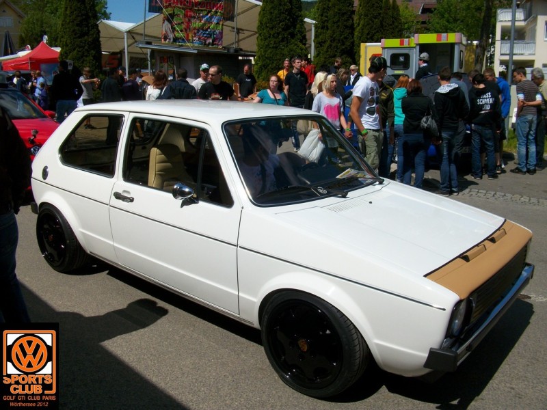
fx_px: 537
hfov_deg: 54.0
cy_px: 205
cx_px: 274
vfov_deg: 41.8
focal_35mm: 34
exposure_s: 1/734
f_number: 5.5
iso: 80
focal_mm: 5.7
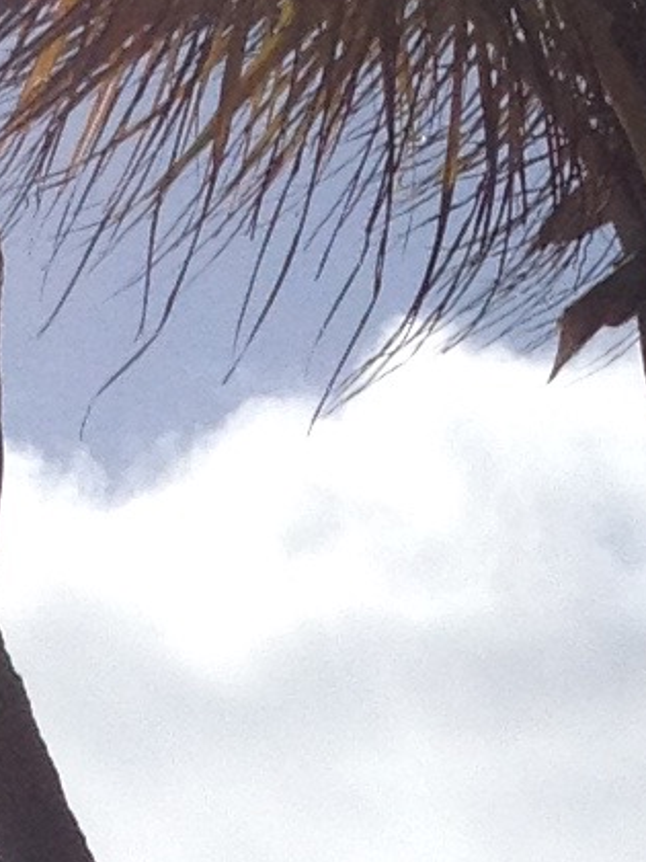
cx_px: 562
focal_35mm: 272
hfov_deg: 5.5
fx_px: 6768
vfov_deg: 6.9
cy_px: 2095
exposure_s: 1/5025
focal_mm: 4.28
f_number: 2.4
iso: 50
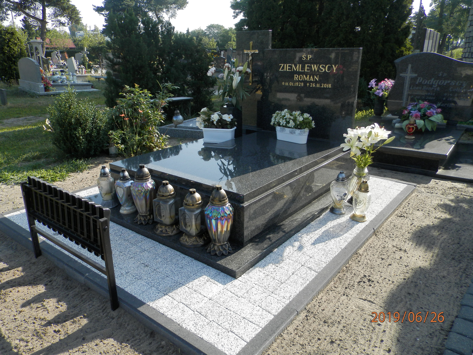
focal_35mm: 25
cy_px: 178
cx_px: 236
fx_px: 342
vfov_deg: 54.9
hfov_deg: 69.4
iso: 80
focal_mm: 4.5
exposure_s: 1/500
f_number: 3.1
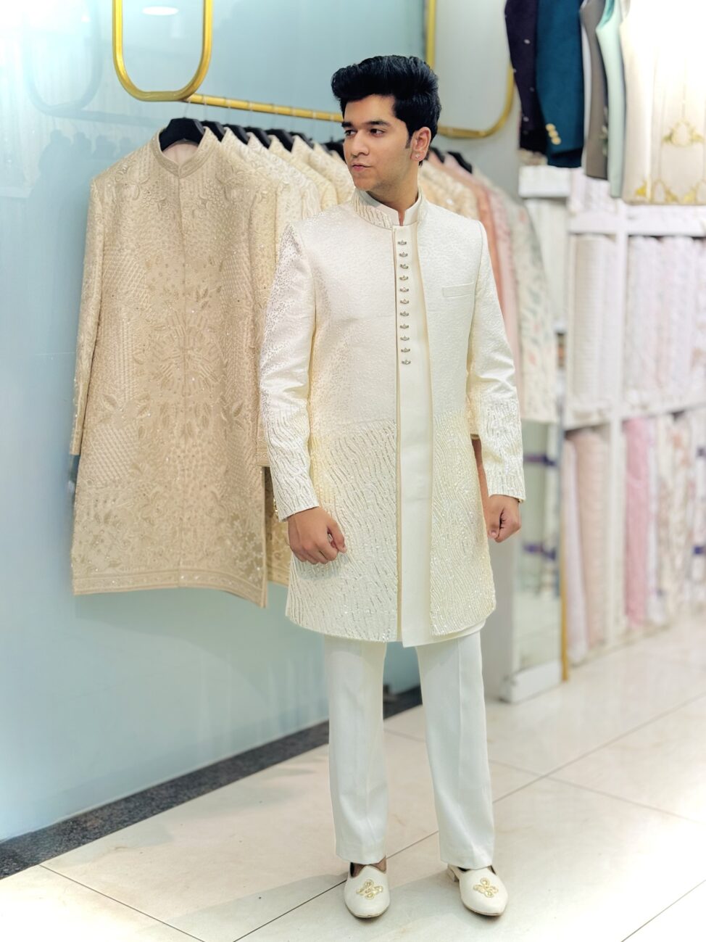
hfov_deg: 30.3
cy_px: 471
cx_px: 353
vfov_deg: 39.7
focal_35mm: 48
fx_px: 1306
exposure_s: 1/402
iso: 64
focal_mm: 6.76
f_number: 1.78
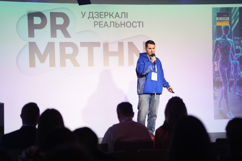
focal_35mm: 99
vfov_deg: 13.8
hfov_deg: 20.5
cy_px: 80
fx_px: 668
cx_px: 121
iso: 2500
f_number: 2.8
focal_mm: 99.4
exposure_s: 1/125
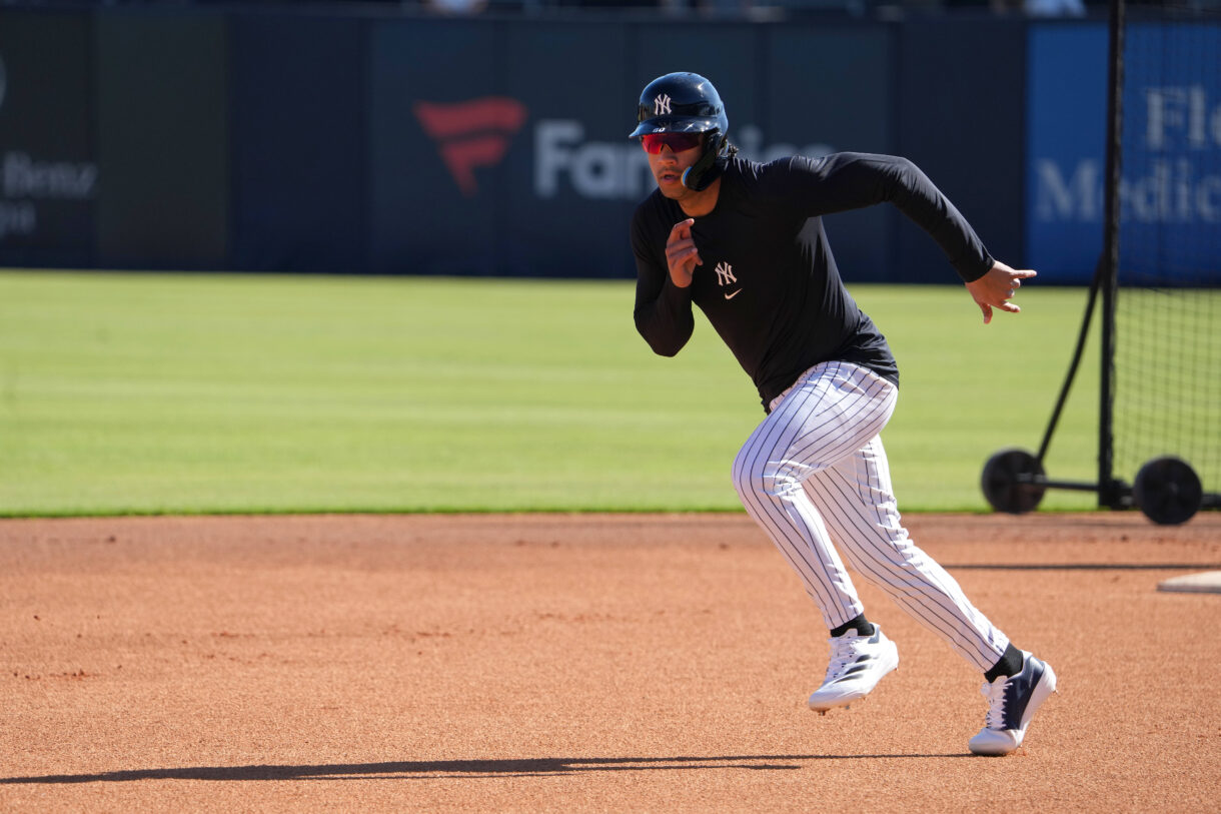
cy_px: 407
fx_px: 13157
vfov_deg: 3.5
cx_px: 610
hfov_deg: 5.3
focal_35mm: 388
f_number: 6.3
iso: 500
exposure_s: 1/1600
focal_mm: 388
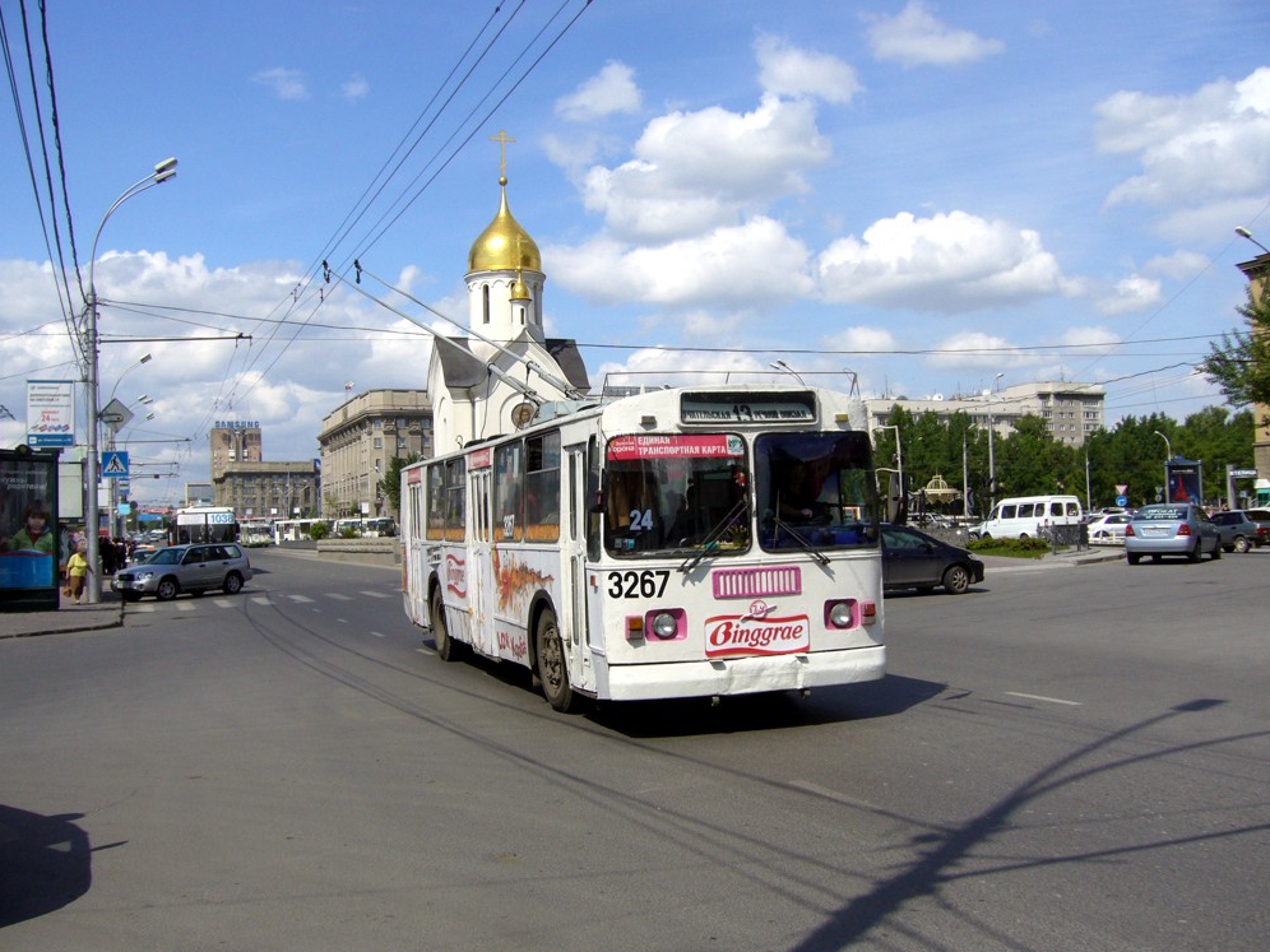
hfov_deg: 51.3
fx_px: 1321
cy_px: 473
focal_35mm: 36
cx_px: 620
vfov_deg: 39.7
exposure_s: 1/500
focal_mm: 5.8
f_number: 5.6
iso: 80
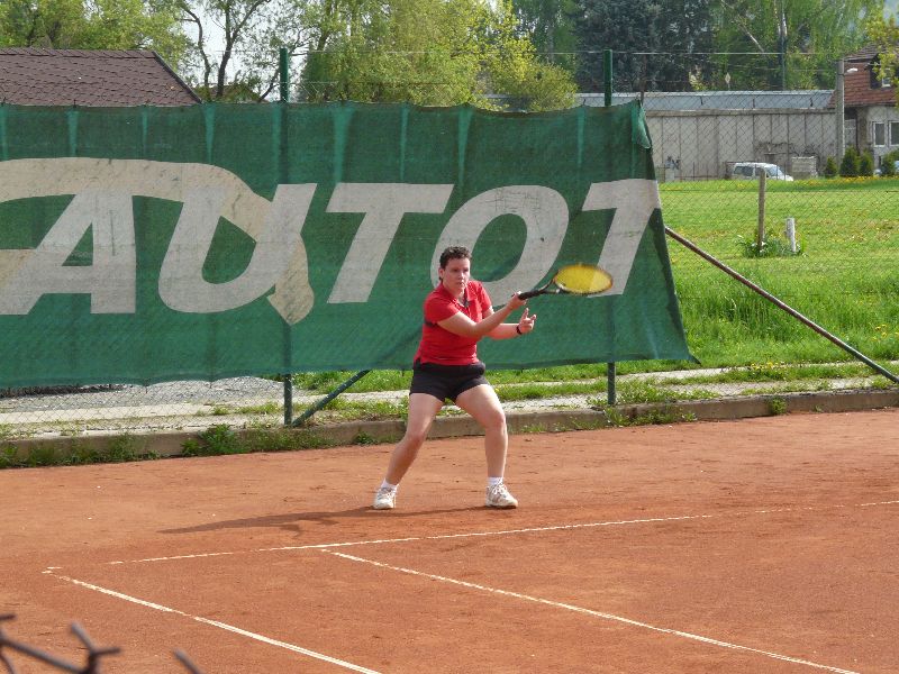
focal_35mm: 114
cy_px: 337
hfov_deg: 17.3
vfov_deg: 13.0
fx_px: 2961
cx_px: 450
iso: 125
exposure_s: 1/250
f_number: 5.6
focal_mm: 18.8
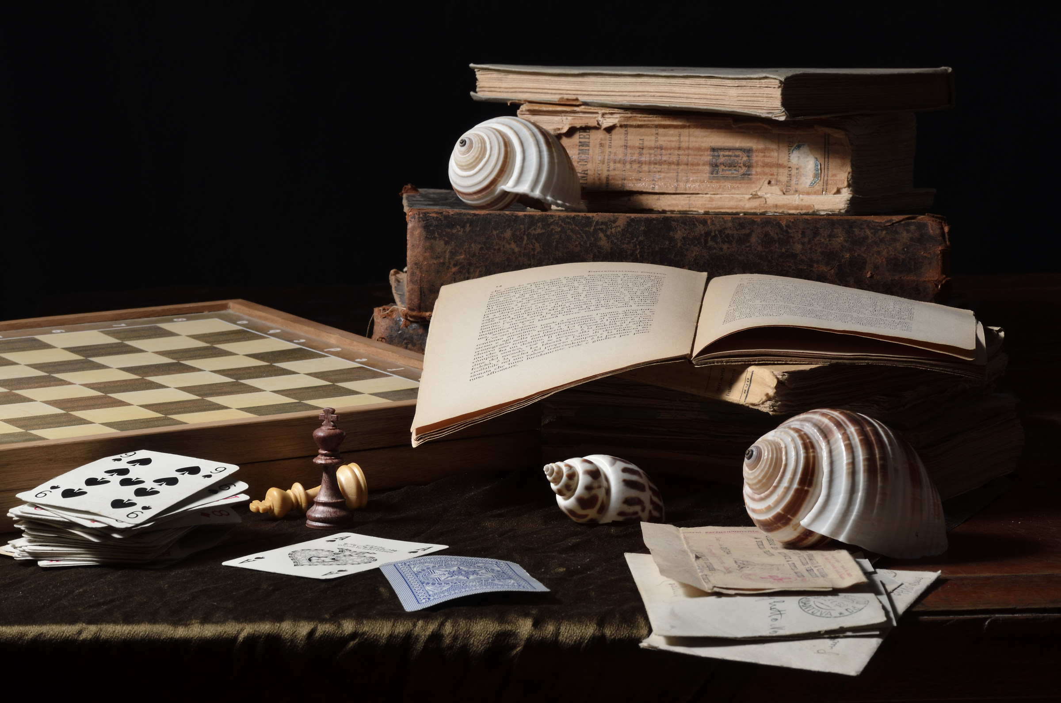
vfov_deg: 10.1
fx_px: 3970
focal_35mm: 135
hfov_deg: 15.2
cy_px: 352
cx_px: 530
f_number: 16
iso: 200
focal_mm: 90
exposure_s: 1/125
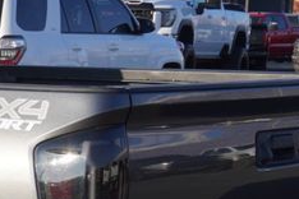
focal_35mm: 164
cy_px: 242
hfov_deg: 11.8
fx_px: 1364
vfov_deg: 8.3
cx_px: -188
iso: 100
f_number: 8
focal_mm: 25
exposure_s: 1/200
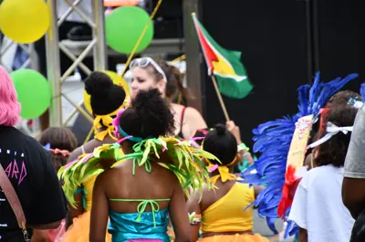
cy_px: 121
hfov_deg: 4.6
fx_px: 4553
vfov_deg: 3.0
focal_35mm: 450
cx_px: 182
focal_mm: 300
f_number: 6.3
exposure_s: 1/500
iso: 640
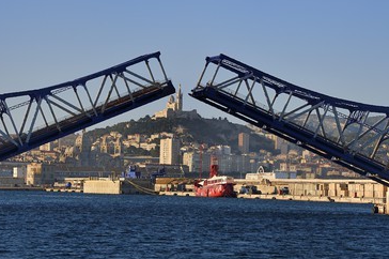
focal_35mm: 231
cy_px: 143
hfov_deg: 8.9
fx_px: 2494
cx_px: 178
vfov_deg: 5.9
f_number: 8
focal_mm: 200
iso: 200
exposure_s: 1/400
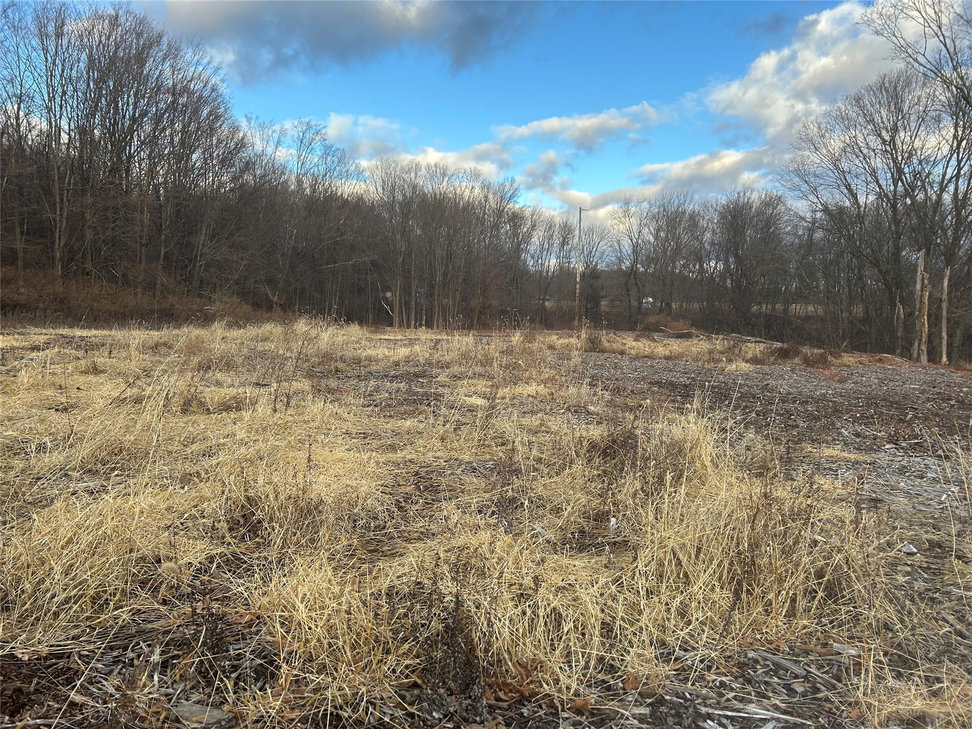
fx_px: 730
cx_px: 486
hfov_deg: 67.3
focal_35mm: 26
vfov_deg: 53.1
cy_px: 364
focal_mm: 5.7
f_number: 1.5
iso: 50
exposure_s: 1/709
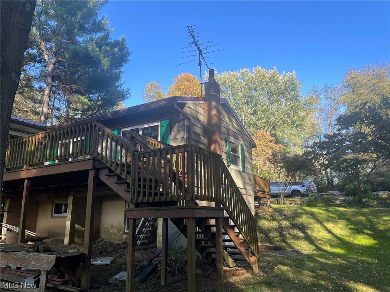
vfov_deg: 53.1
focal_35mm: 26
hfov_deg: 67.3
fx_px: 293
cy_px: 146
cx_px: 195
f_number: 1.6
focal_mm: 5.1
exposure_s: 1/687
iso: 32
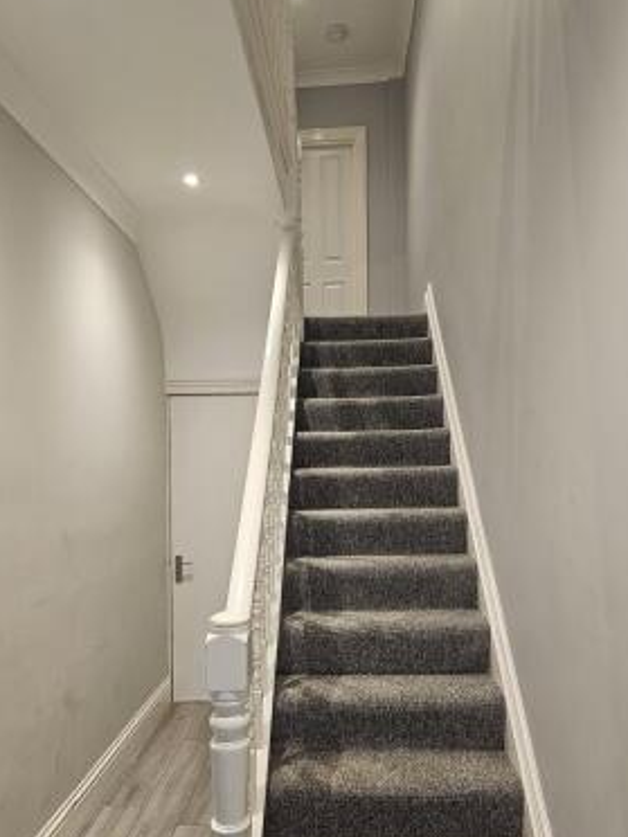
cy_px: 456
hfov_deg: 51.4
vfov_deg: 65.2
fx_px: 653
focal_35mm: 27
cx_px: 311
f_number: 1.7
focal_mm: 6.3
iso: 320
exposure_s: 1/100
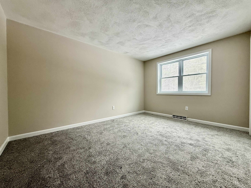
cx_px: 126
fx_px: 102
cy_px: 94
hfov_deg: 102.1
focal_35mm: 14
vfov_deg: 85.7
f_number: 2.2
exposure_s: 1/60
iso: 250
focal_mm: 2.22
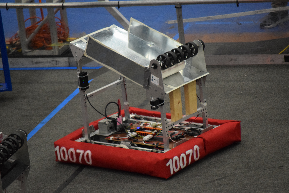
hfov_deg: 6.9
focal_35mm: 300
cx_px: 144
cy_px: 96
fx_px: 2409
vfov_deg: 4.6
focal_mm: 200
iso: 3200
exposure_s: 1/125
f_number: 5.6
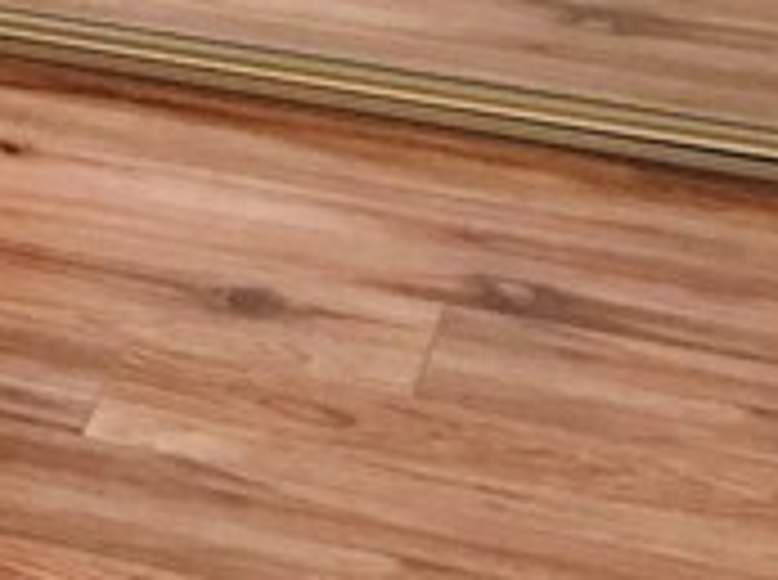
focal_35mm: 172
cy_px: -778
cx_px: -688
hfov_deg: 10.7
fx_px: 3858
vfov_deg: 8.0
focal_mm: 4.15
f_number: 2.2
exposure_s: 1/15
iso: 64
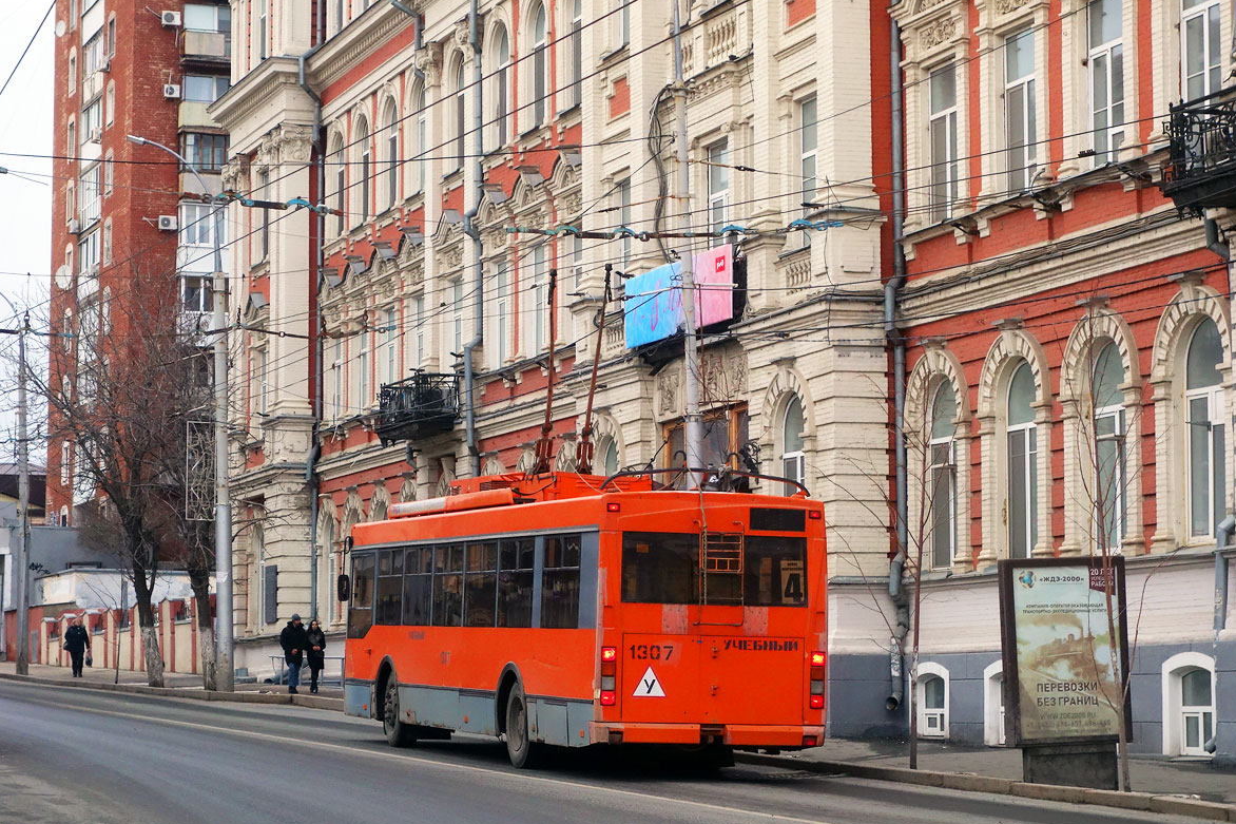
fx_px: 2918
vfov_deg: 16.1
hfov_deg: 23.9
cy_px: 416
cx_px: 616
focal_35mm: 85
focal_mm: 30.81
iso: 640
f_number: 4.5
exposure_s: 1/500
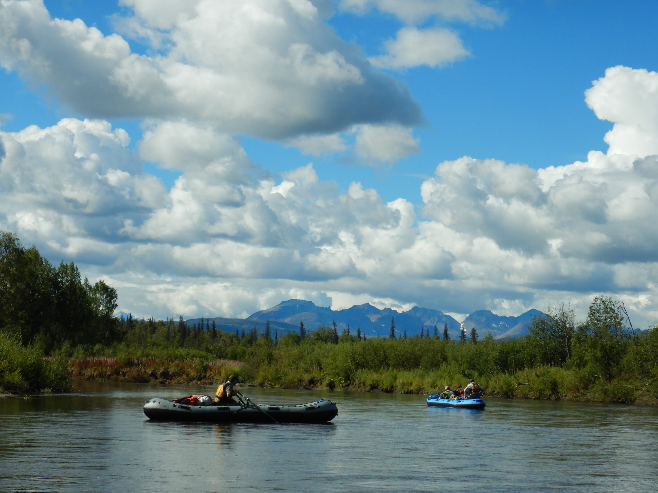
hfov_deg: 26.7
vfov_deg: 20.1
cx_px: 357
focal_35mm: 73
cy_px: 285
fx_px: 1388
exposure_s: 1/400
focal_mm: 11
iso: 125
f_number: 8.9
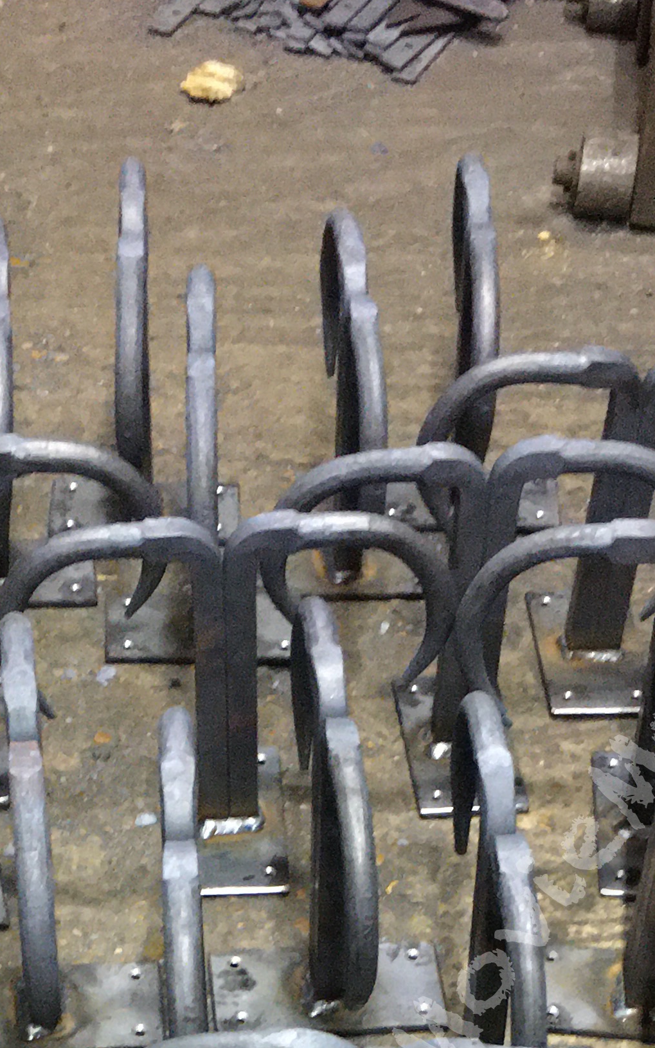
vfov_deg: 24.4
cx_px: 242
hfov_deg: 17.1
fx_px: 2171
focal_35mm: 76
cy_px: 1290
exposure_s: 1/17
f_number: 2.2
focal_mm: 4.15
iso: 400
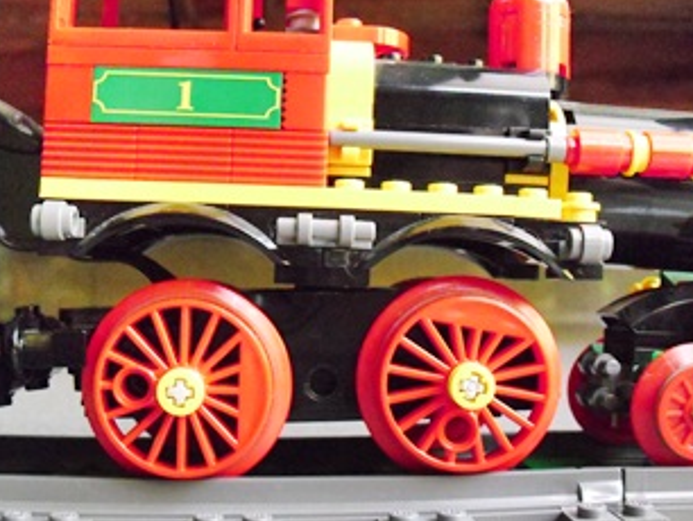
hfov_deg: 40.3
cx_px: 299
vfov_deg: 30.9
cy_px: 294
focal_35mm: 47
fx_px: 942
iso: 800
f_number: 3.1
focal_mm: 6.3
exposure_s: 1/50
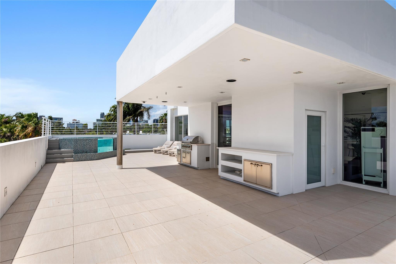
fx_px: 209
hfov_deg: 86.9
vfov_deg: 64.6
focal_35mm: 19
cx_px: 198
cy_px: 132
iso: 250
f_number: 8
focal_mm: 19
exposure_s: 1/1250
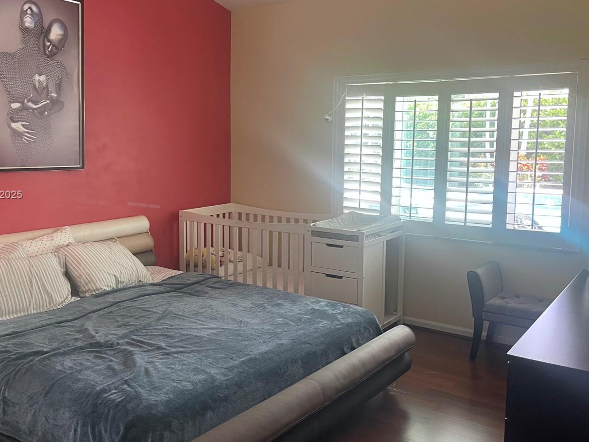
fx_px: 562
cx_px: 256
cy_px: 195
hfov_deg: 55.2
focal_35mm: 33
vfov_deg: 42.9
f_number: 1.6
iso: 100
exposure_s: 1/60
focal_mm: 5.1
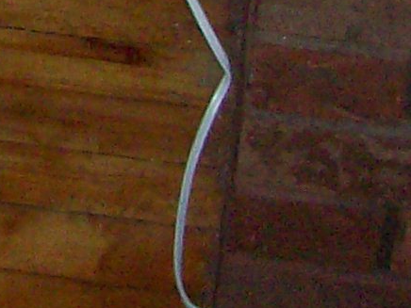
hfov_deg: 7.8
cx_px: -599
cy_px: -694
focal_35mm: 235
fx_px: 2790
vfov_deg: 5.8
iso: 140
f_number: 2.7
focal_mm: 6
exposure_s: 1/64
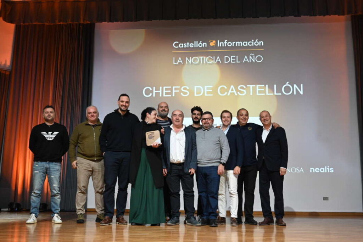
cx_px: 182
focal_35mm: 40
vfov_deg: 33.4
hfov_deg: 48.5
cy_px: 121
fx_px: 403
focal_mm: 40
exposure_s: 1/250
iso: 3200
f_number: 4
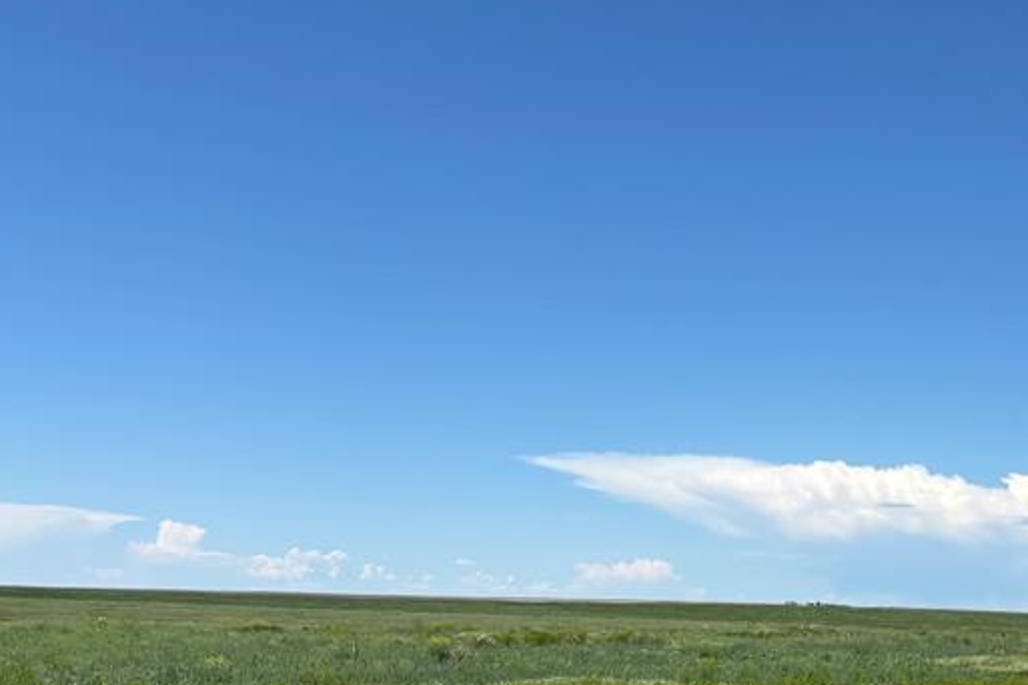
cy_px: 488
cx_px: 814
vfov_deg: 24.9
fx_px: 1542
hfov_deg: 35.7
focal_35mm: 54
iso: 50
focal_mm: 5.96
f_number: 1.6
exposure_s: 1/4630
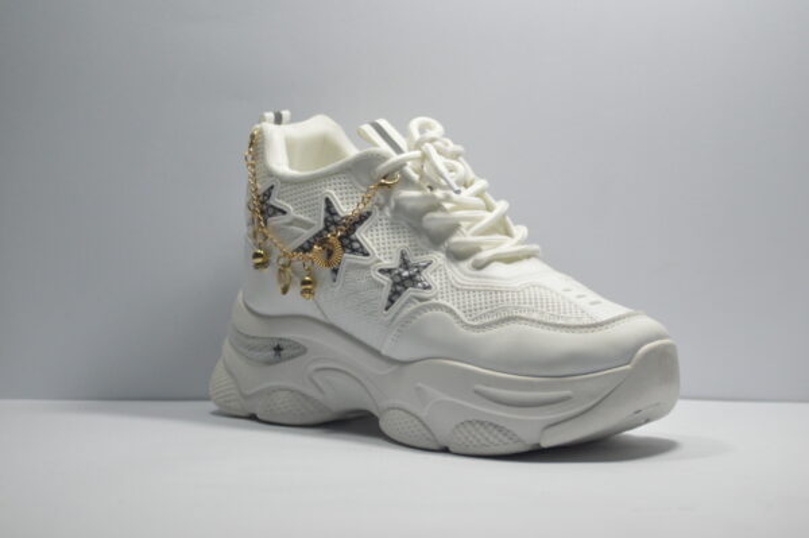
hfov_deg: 6.5
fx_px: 7073
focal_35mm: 315
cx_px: 404
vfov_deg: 4.4
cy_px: 269
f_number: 4.8
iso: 1600
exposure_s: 1/500
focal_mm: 210
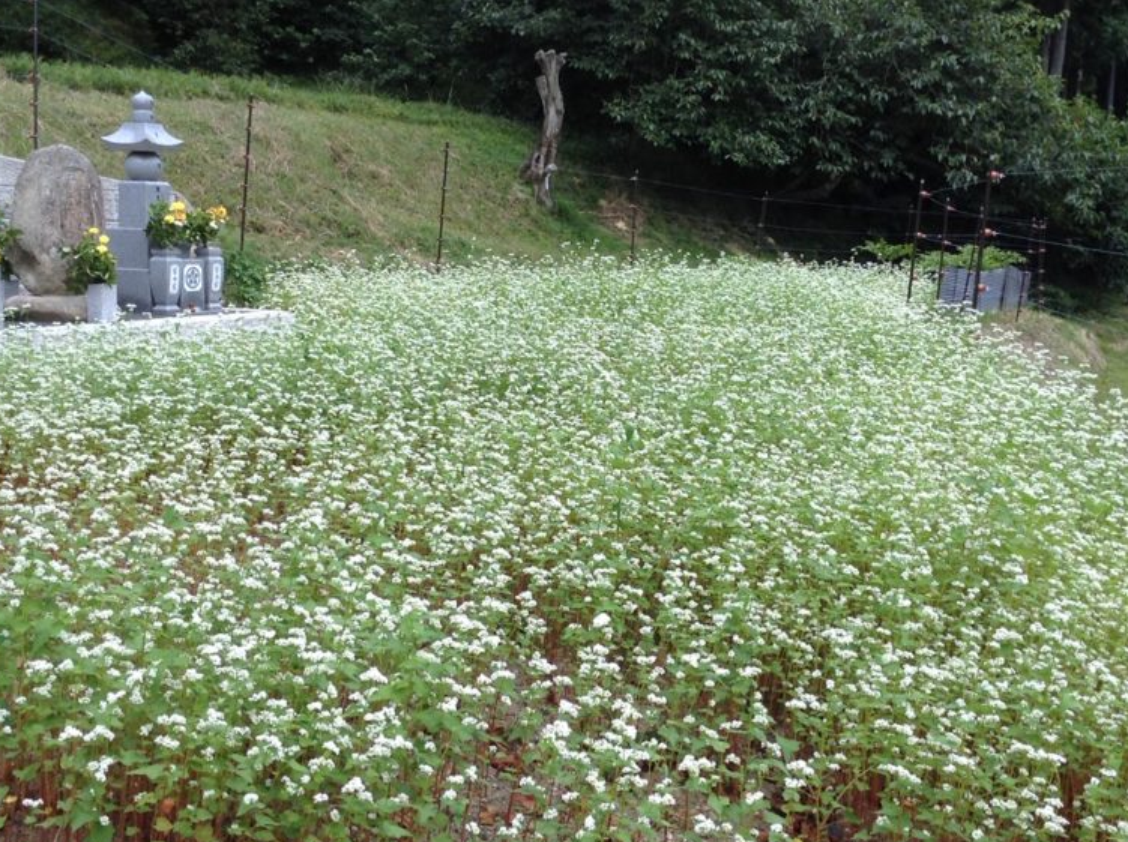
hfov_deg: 42.1
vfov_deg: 32.0
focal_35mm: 45
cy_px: 355
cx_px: 581
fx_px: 1464
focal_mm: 3.3
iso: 32
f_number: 2.4
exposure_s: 1/308
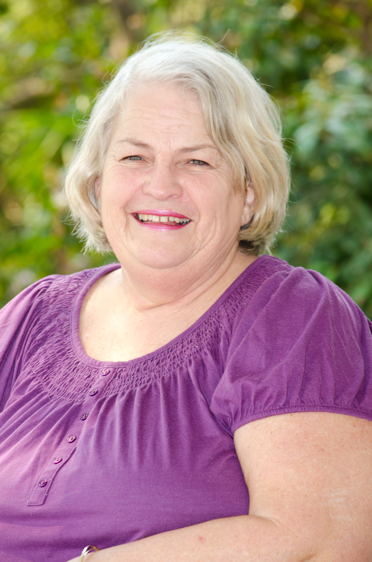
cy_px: 281
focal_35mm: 225
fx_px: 3502
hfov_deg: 6.1
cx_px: 186
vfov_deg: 9.2
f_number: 7.1
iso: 200
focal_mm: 150
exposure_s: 1/100
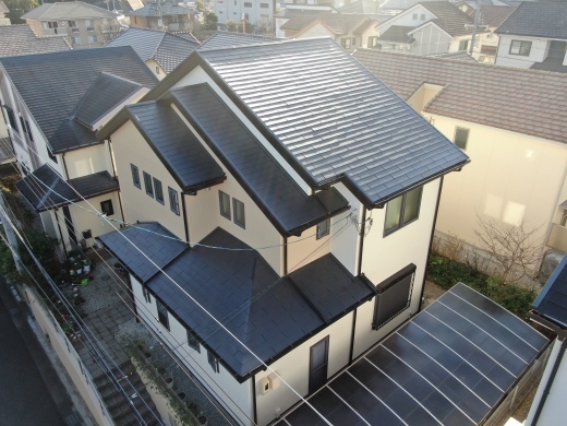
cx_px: 284
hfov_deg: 65.3
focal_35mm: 27
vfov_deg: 51.4
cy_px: 213
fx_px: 442
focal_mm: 4.78
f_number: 2.9
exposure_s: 1/320
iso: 100
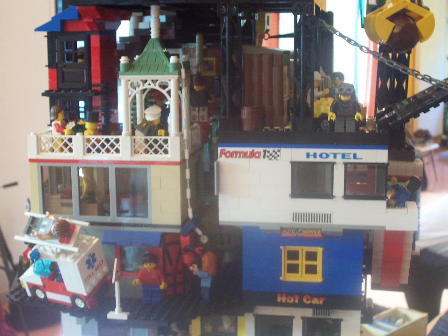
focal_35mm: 57
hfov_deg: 33.8
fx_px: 738
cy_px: 168
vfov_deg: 25.7
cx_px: 224
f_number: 3.4
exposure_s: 1/8
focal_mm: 8.6
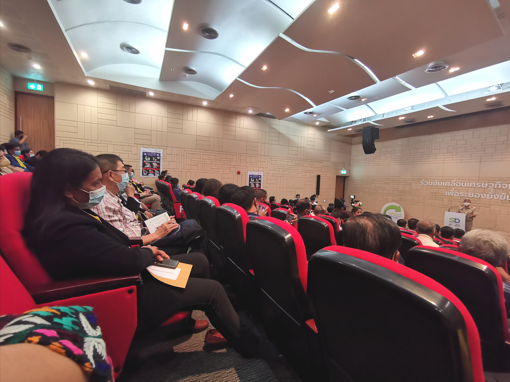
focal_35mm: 16
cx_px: 255
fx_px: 236
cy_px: 191
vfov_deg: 78.1
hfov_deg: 94.5
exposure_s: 1/33.3
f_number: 2.2
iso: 400
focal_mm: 2.35
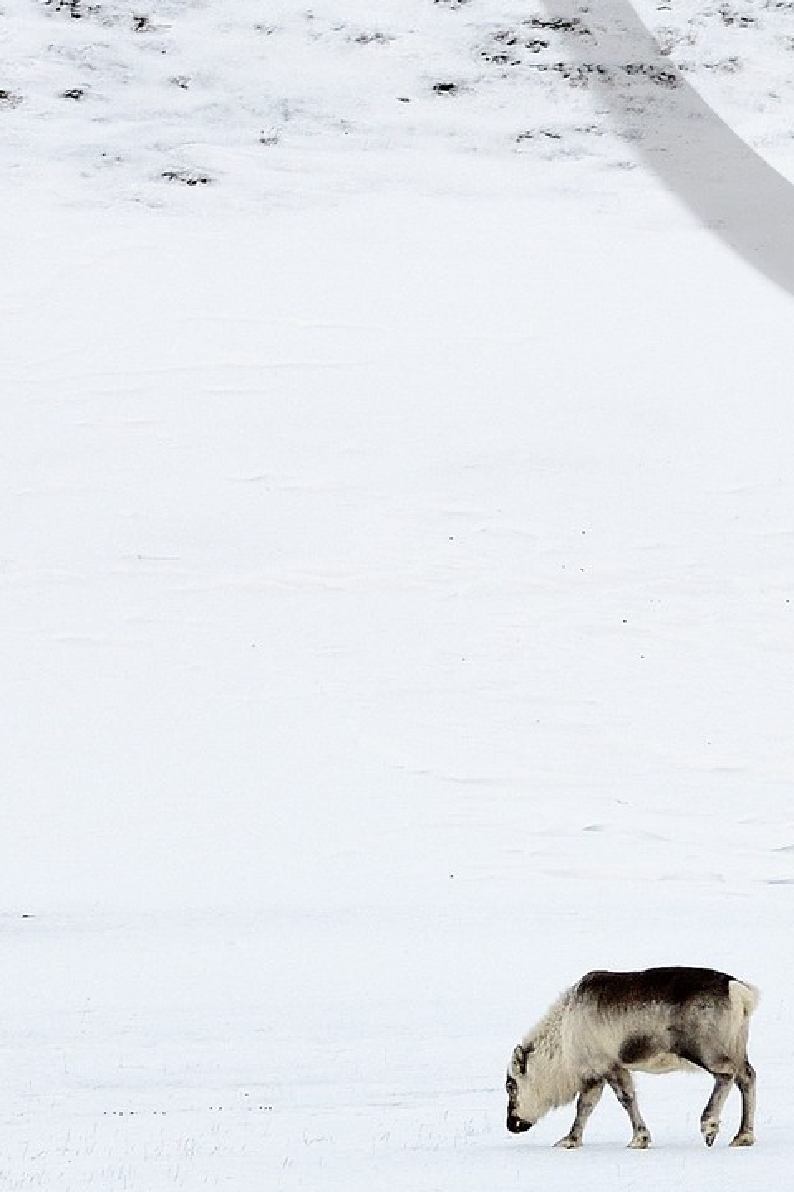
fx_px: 22109
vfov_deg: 3.1
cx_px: 1217
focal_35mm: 668
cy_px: -355
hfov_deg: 2.1
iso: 400
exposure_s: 1/250
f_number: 6.3
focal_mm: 200
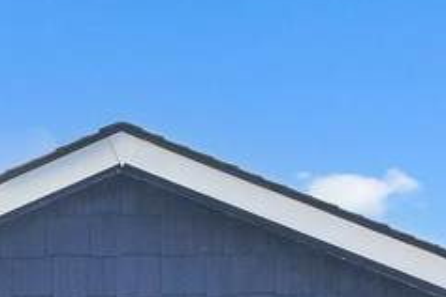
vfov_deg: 5.6
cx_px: -124
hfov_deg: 8.5
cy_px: 715
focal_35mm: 238
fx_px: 2948
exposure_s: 1/250
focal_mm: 44
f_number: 11
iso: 400
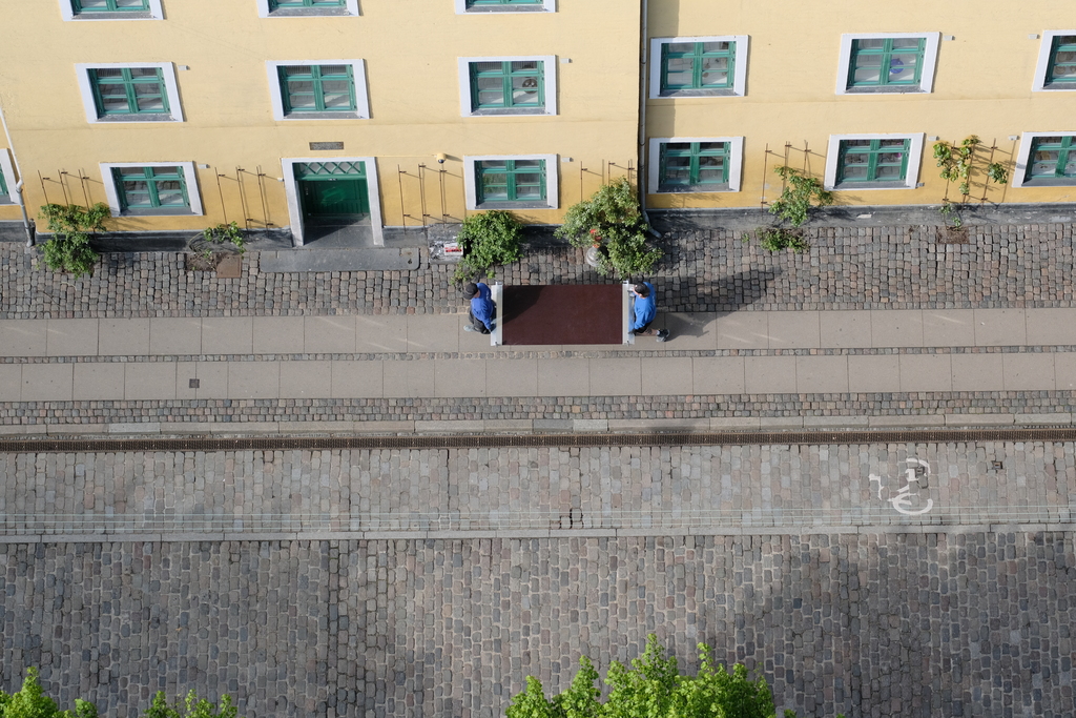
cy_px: 359
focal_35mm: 150
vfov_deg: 9.2
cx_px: 538
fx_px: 4484
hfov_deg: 13.7
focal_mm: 100
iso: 640
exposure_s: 1/950
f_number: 5.6
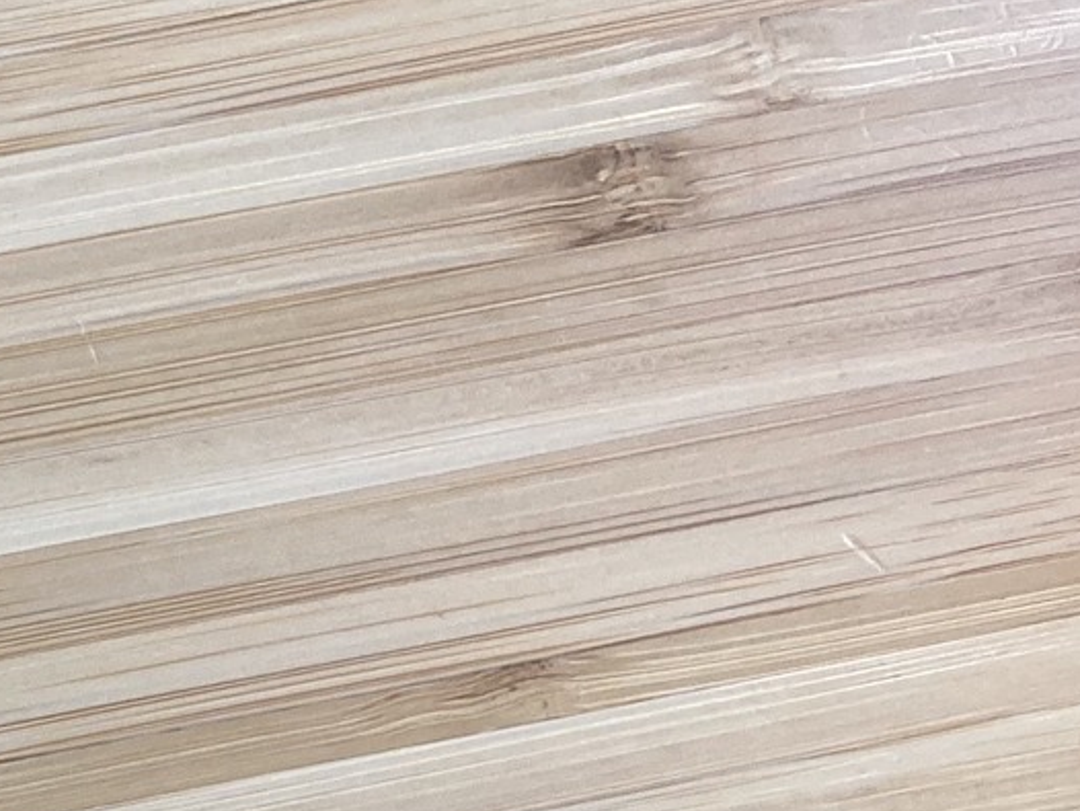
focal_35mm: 109
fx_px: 3402
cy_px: 1429
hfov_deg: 15.2
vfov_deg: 12.5
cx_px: -947
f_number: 1.8
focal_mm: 3.99
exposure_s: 1/50
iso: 64
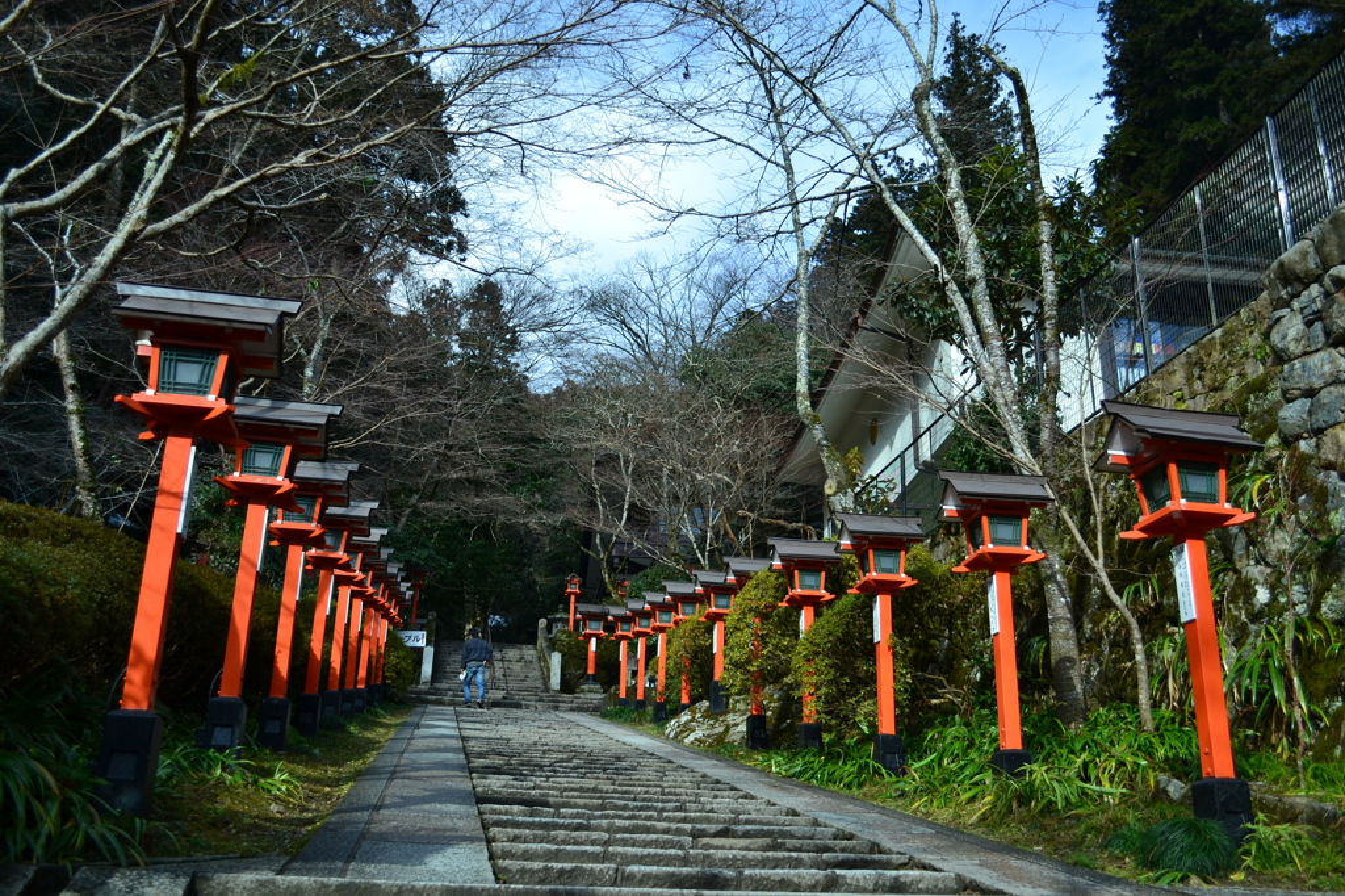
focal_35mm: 33
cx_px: 672
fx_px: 1232
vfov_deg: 39.9
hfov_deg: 57.2
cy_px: 448
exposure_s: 1/640
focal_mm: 22
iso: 100
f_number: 3.8
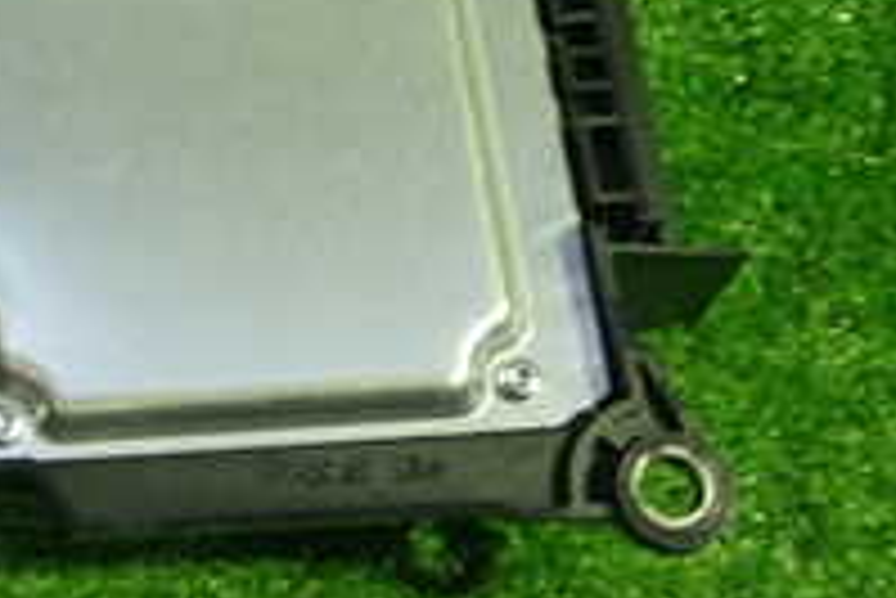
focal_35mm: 94
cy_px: -63
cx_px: -198
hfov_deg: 20.2
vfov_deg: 14.2
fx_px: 2341
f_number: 2.3
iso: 200
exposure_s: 1/40
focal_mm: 5.4
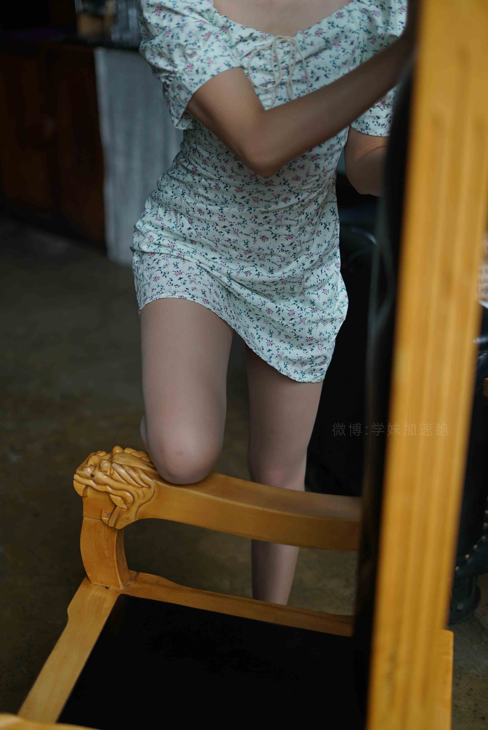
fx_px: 1015
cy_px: 365
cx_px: 244
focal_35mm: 50
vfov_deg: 39.6
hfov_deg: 27.0
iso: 200
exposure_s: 1/320
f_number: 2
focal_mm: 50
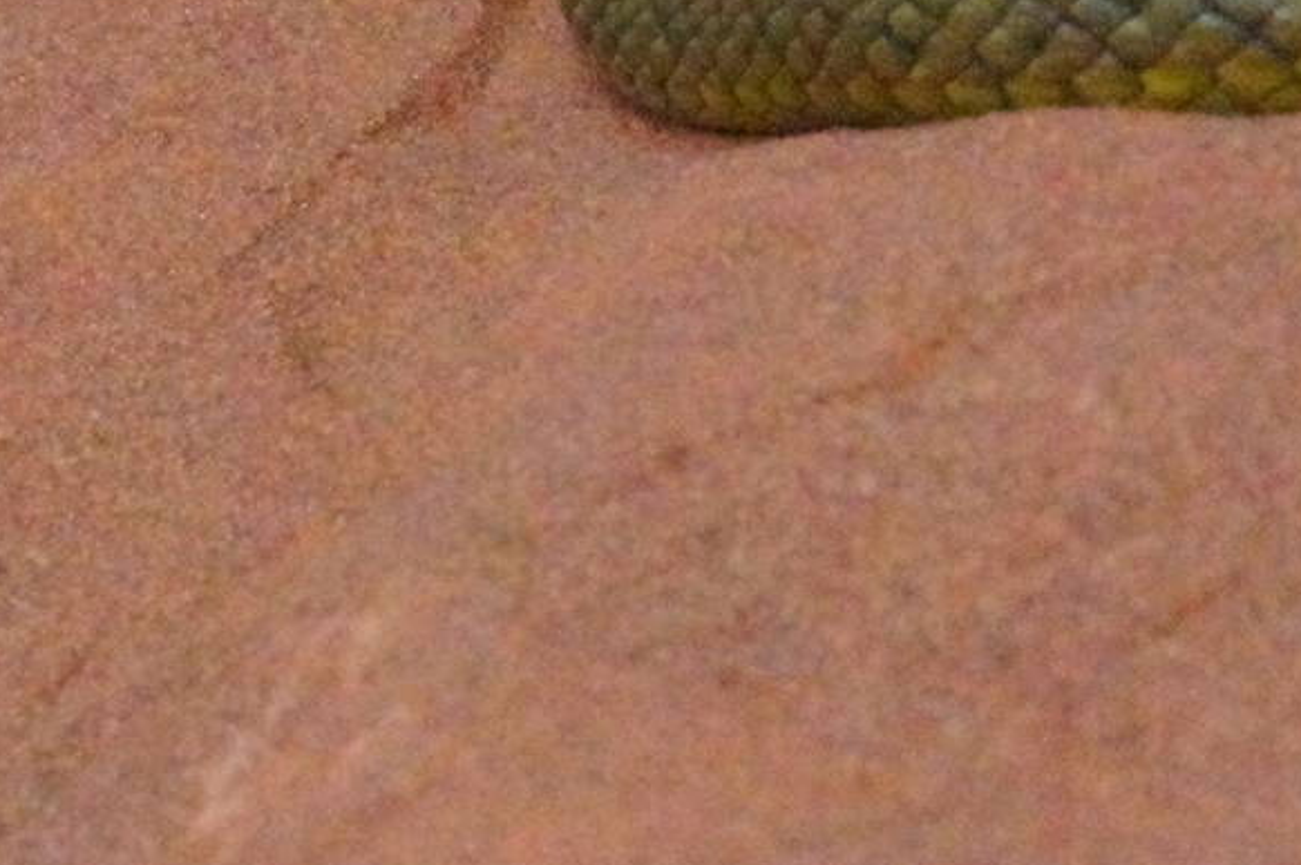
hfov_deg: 6.6
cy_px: -307
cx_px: 1563
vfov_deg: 4.4
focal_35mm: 309
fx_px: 11171
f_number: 8
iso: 12800
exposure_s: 1/400
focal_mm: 75
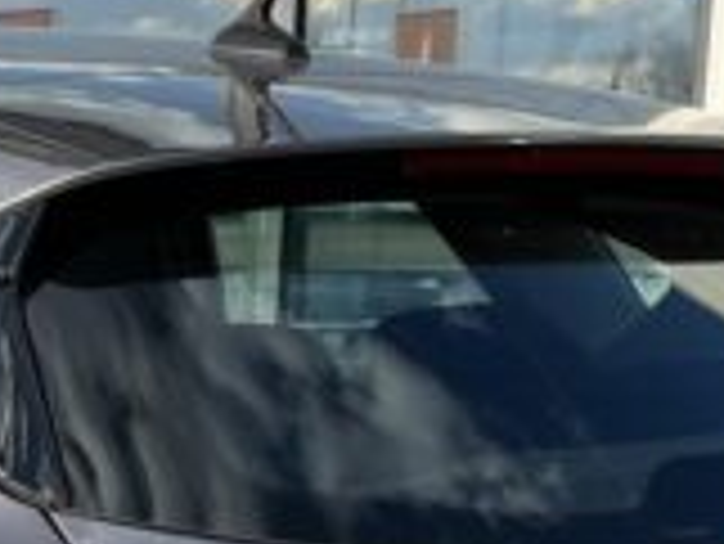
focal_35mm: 129
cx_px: -72
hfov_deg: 14.9
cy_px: 850
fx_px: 2700
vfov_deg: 11.0
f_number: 1.6
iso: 50
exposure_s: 1/1186
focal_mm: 5.1
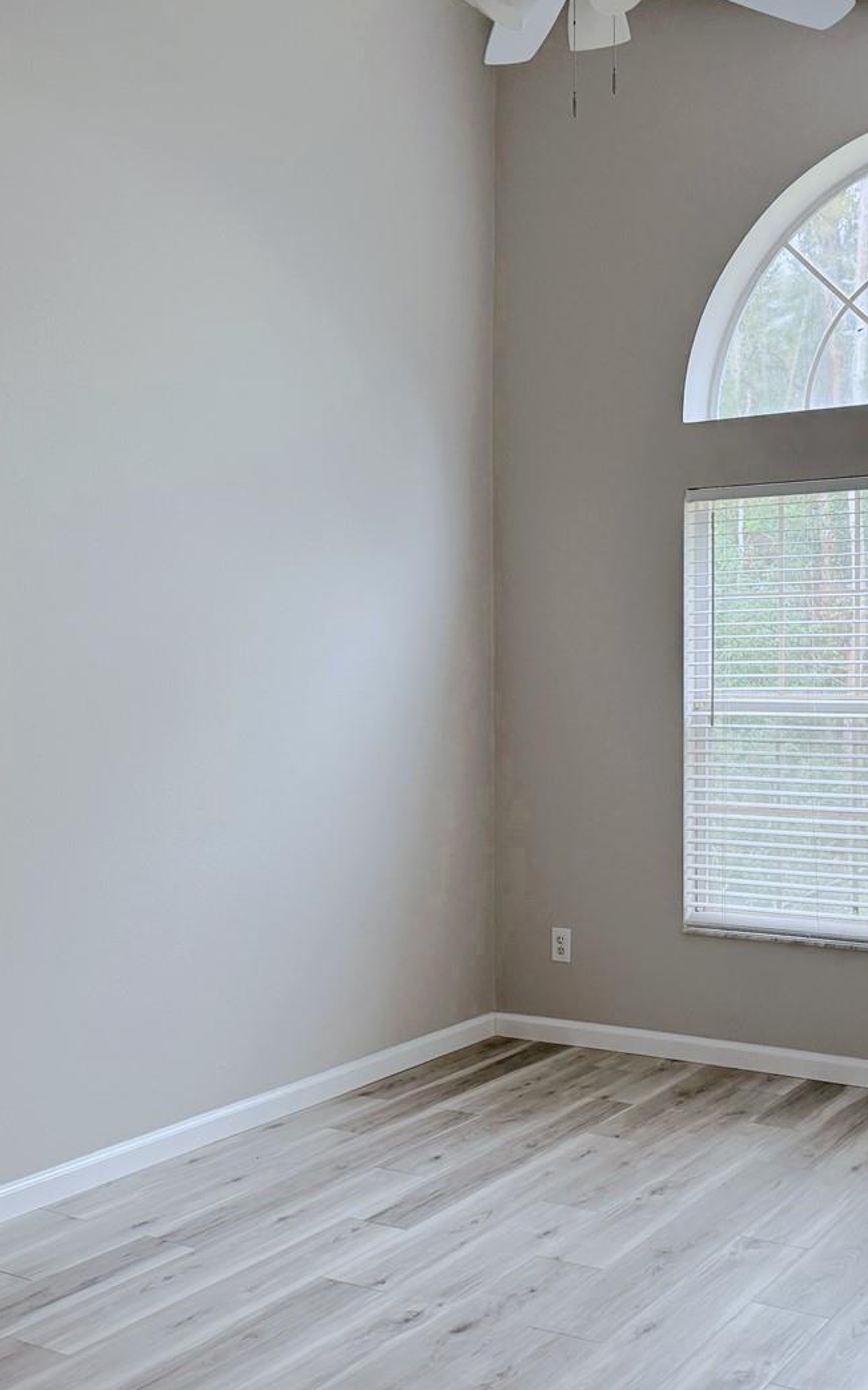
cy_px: 667
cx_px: 599
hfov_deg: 32.4
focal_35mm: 39
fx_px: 1477
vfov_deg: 50.4
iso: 200
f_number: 1.78
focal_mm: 6.76
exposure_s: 1/121
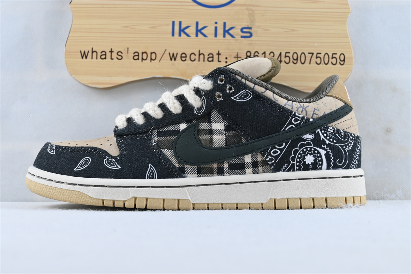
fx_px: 616
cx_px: 206
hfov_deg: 36.9
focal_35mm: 54
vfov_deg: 25.1
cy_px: 137
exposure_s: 1/30
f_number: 5.3
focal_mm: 36
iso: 100
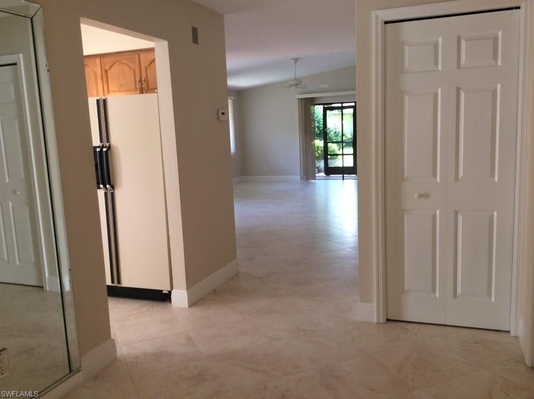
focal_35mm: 33
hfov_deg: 55.4
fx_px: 508
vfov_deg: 42.8
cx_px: 267
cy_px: 200
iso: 40
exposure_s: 1/24
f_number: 2.4
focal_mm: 3.3
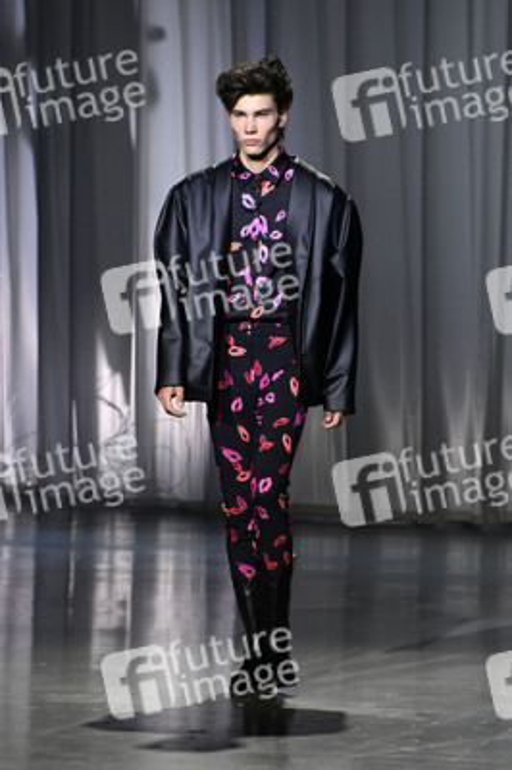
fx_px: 6411
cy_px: 385
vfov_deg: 6.9
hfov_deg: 4.6
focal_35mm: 300
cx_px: 256
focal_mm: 300
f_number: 7.1
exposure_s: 1/250
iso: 5000
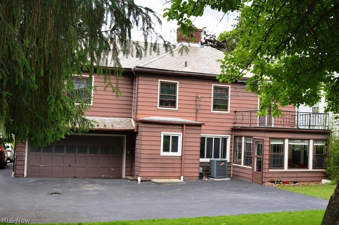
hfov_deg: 46.5
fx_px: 395
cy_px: 112
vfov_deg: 31.7
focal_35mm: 42
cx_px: 170
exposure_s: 1/250
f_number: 4
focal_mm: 28
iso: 110
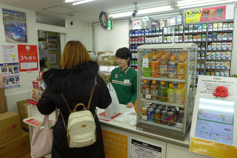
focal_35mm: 24
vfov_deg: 53.2
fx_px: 158
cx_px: 118
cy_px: 79
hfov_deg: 73.7
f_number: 2.5
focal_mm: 4.7
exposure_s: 1/100
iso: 80
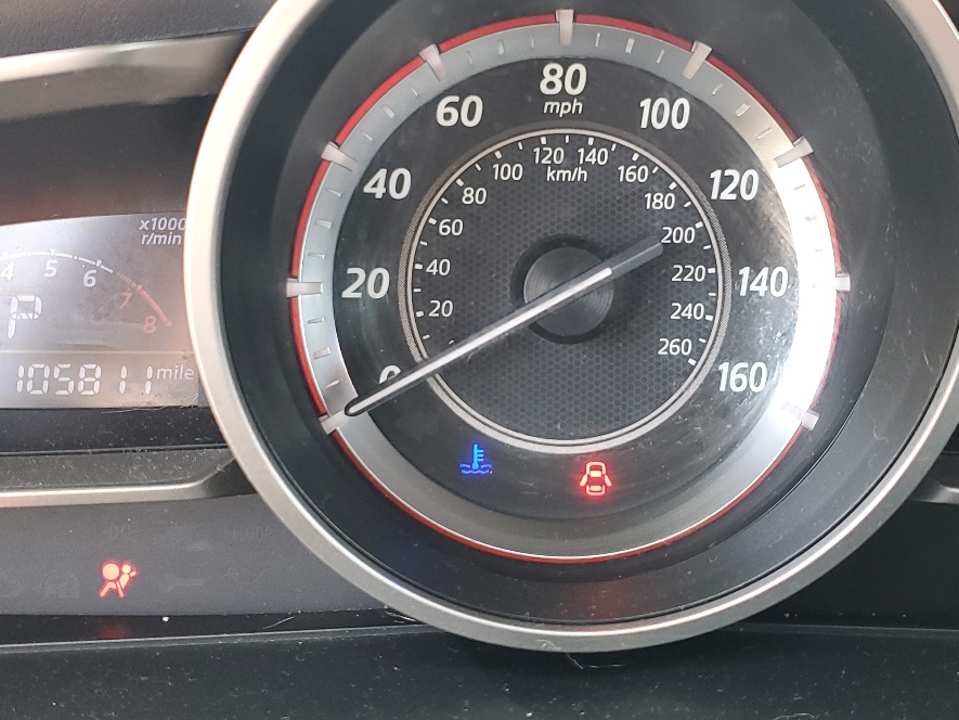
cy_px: 246
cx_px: 508
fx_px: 1302
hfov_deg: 40.4
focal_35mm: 47
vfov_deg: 30.7
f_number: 1.5
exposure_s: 1/60.2
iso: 74
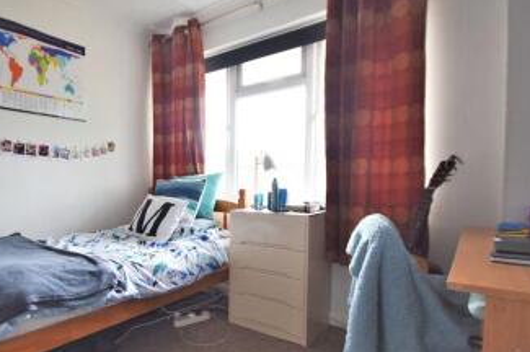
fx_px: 324
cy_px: 200
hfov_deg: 74.7
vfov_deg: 56.9
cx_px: 153
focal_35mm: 22
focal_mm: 10
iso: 1000
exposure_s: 1/125
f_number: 4
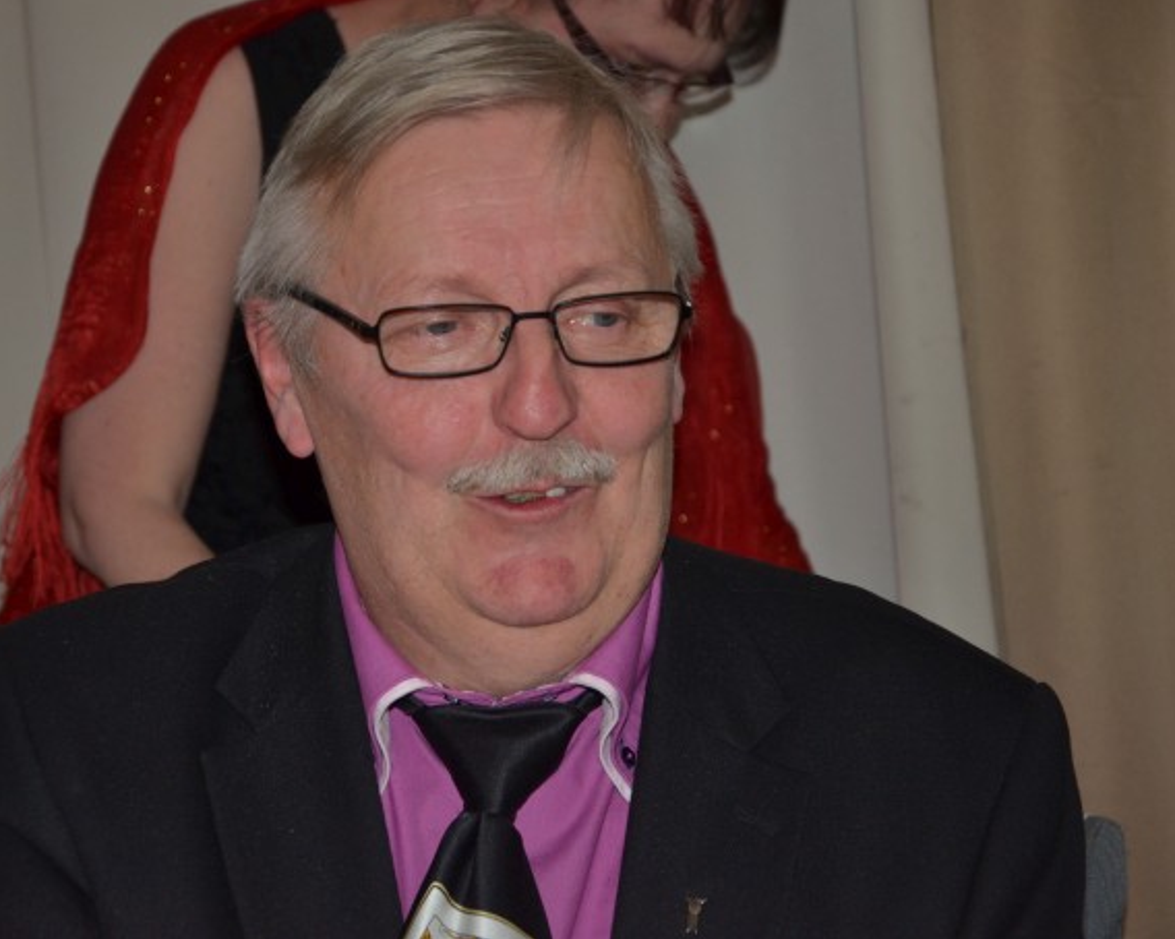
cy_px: 468
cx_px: 478
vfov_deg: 15.5
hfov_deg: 19.4
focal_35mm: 99
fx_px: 3442
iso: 800
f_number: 5
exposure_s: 1/60
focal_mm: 58
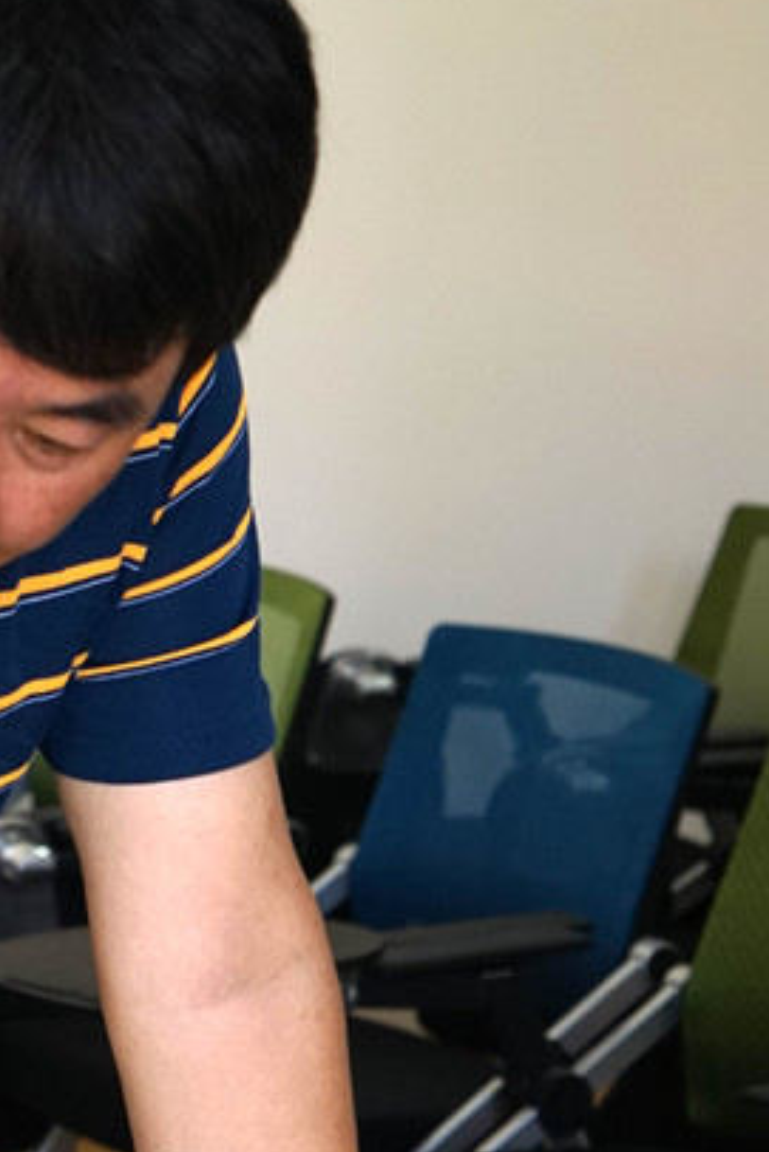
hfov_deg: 10.4
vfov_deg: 15.5
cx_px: -372
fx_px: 4066
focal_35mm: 127
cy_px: 1422
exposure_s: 1/160
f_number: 4
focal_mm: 40
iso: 640
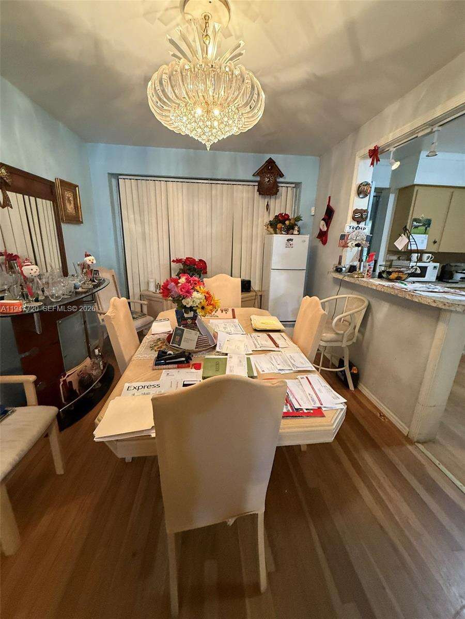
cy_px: 310
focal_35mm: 14
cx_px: 232
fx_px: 251
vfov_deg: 102.1
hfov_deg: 85.7
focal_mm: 2.22
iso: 500
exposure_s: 1/60
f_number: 2.2
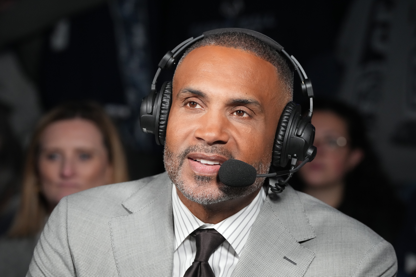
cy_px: 138
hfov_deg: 12.9
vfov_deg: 8.6
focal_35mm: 159
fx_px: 1837
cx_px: 208
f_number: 5.6
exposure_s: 1/500
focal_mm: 159
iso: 4000
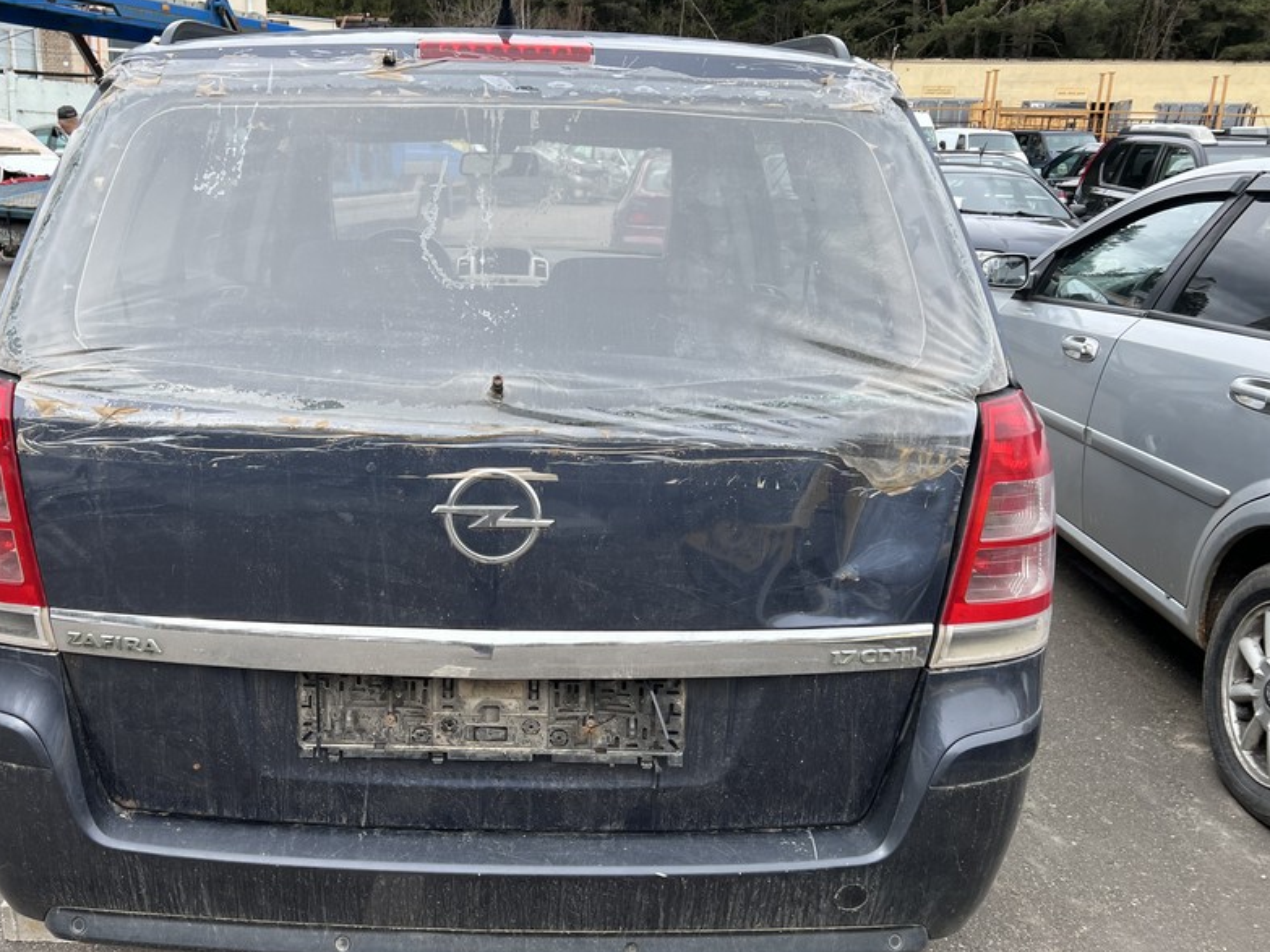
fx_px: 1247
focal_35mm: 34
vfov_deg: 41.8
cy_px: 500
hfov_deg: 53.6
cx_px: 504
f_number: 1.5
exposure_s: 1/1124
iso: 50
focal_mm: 5.7
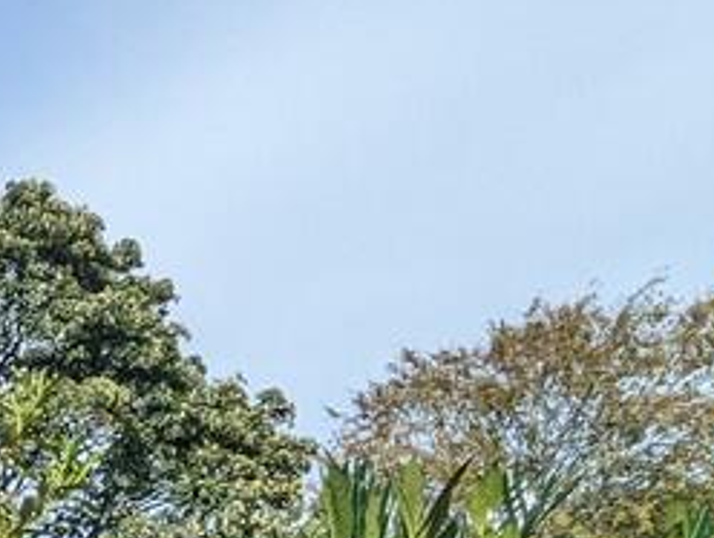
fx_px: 1364
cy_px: 862
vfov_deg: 18.9
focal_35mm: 66
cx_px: -533
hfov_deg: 21.1
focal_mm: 2.35
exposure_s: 1/1543
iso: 53
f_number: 2.2
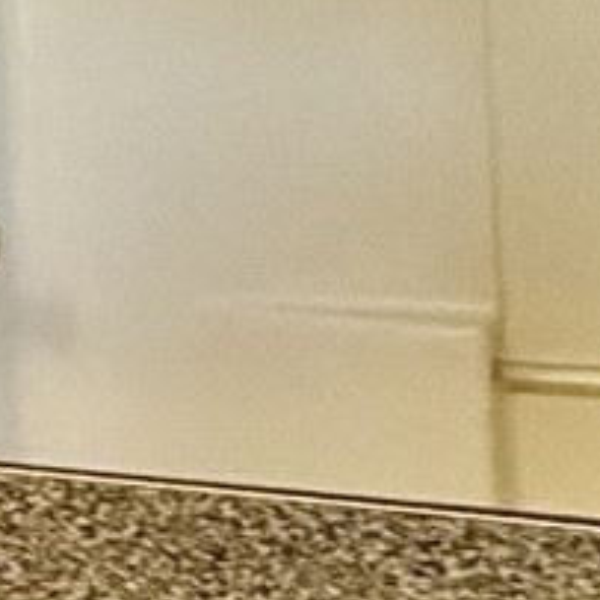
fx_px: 2451
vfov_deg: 13.8
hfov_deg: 7.8
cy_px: 18
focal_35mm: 125
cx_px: -1909
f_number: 2.2
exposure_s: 1/120
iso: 320
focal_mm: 2.22
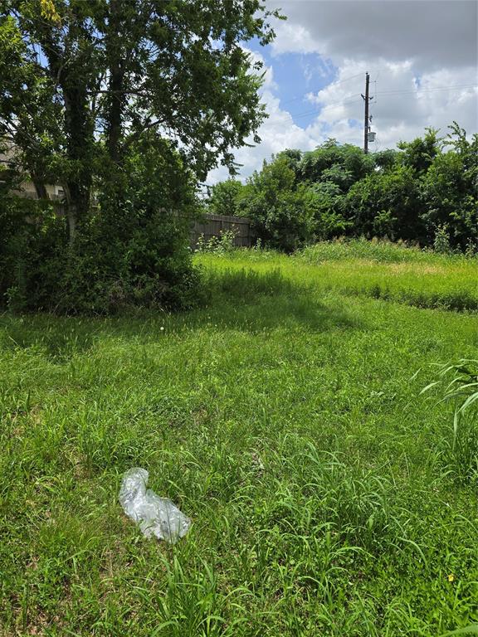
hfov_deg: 58.9
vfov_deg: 73.9
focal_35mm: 23
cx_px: 239
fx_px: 423
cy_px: 318
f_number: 1.7
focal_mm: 6.3
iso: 12
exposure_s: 1/836
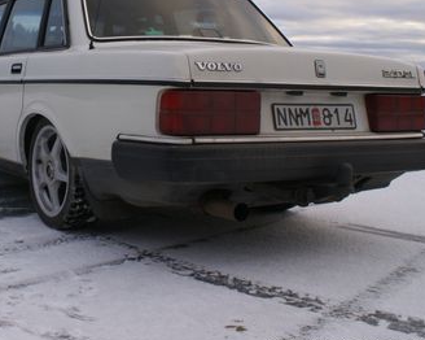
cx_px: 79
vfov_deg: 27.2
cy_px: 84
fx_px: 691
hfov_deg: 33.1
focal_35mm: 55
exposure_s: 1/60
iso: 100
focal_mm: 20
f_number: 8
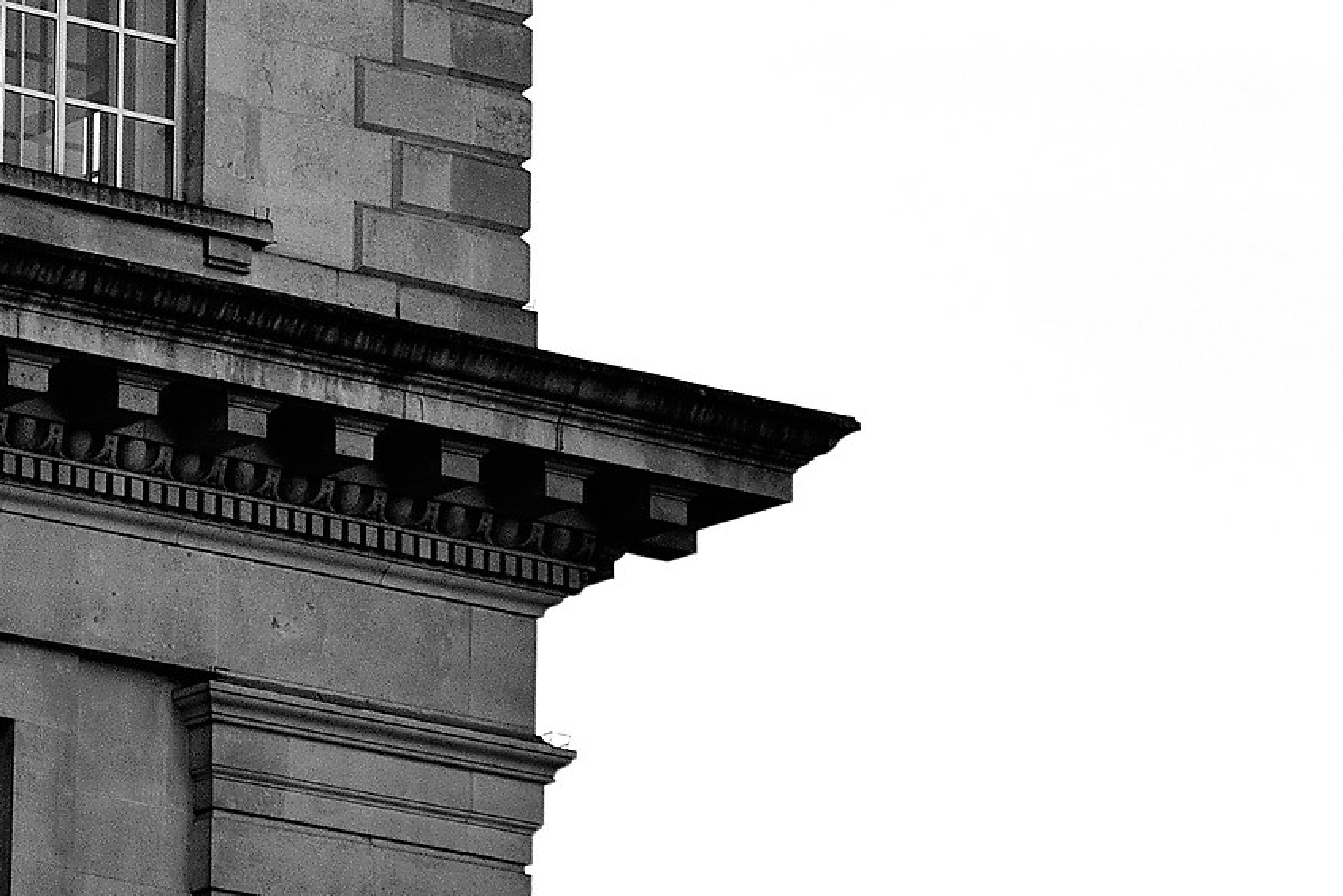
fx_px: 14551
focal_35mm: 390
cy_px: -107
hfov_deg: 5.3
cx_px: 867
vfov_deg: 3.5
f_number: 7.1
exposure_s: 1/250
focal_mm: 92
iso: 100
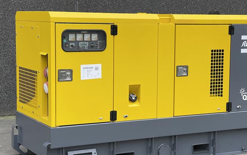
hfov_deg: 24.3
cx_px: 145
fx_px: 572
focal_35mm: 85
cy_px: 87
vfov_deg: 15.4
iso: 20
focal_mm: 7.5
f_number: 2.2
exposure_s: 1/124
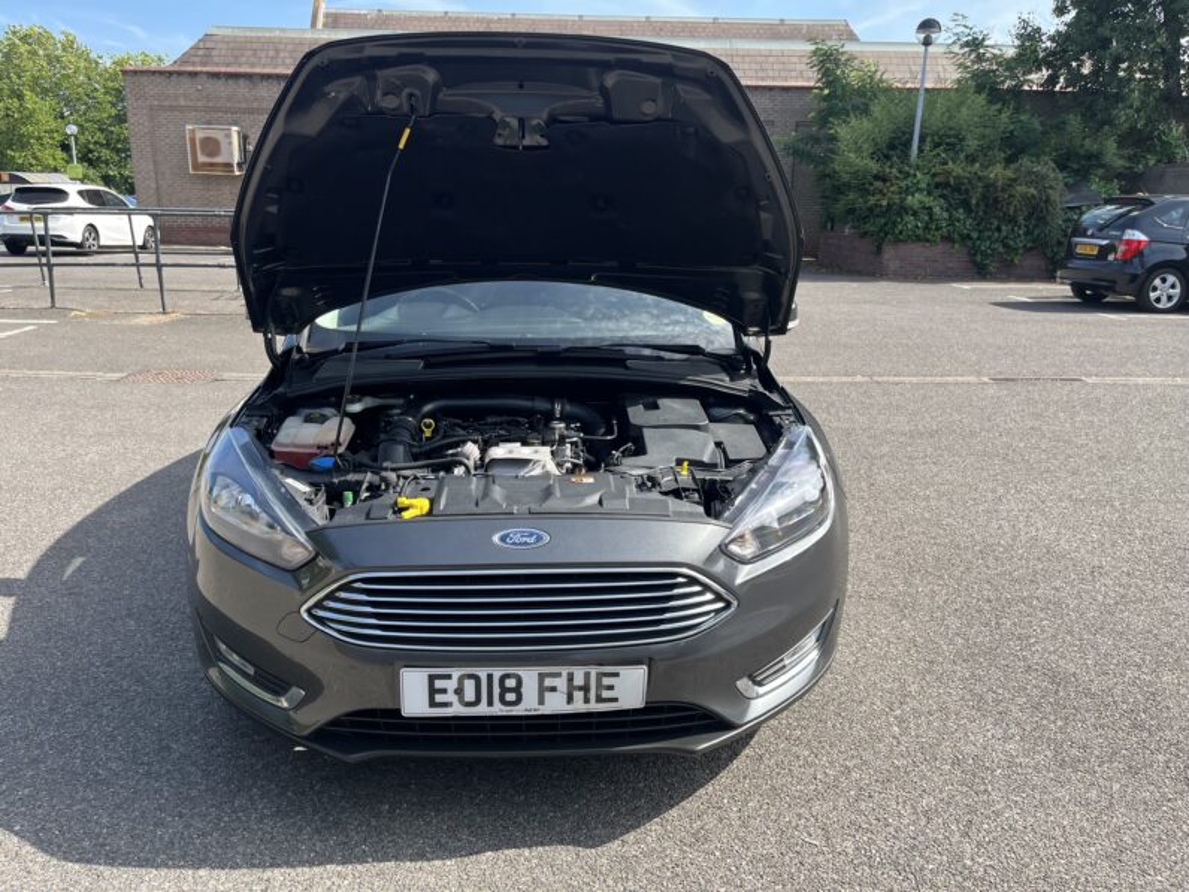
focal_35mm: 26
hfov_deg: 67.3
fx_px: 893
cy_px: 446
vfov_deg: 53.1
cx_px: 594
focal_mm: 5.1
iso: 50
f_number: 1.6
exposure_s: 1/1096
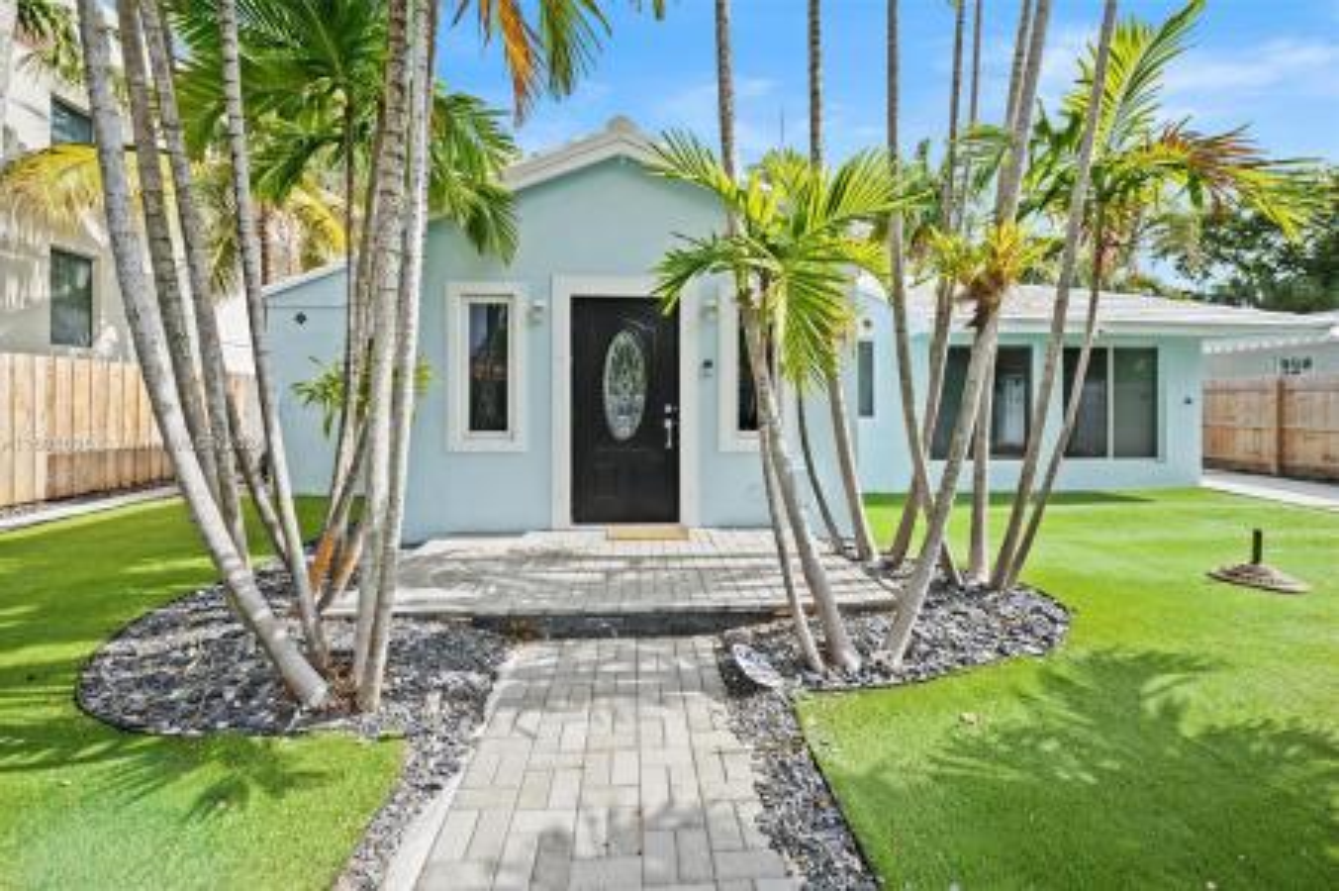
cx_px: 670
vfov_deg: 77.2
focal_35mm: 15
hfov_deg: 100.4
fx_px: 557
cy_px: 446
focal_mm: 15
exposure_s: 1/400
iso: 200
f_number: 8
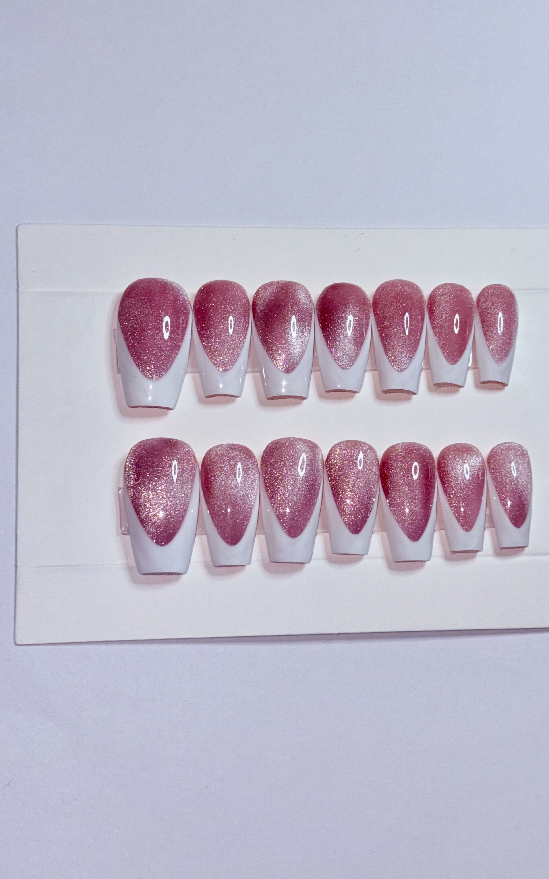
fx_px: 1341
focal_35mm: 56
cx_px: 333
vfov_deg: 36.3
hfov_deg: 23.1
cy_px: 441
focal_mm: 5.96
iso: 32
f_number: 1.6
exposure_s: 1/56
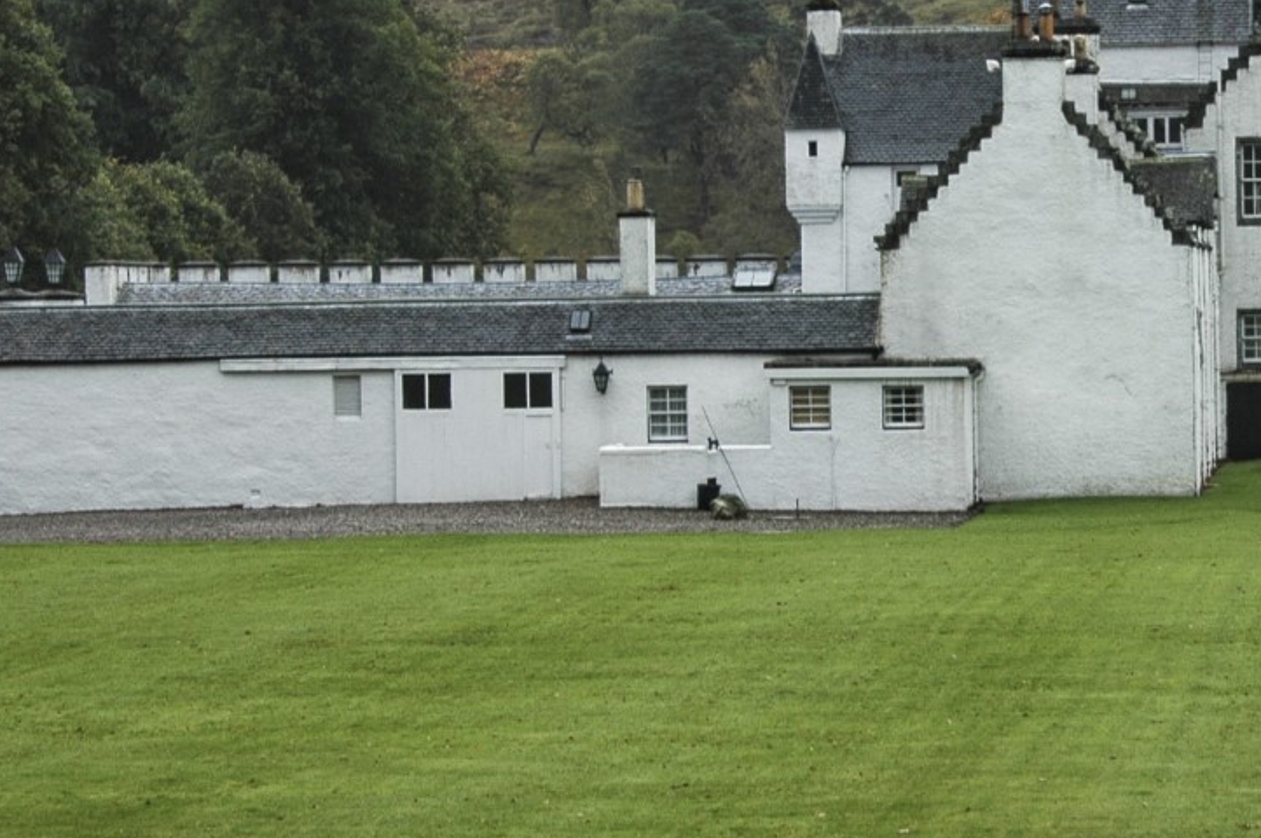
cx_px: 1034
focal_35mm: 162
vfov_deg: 8.5
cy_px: 354
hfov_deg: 12.6
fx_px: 5669
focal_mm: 48
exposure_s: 1/160
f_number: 6.3
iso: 200
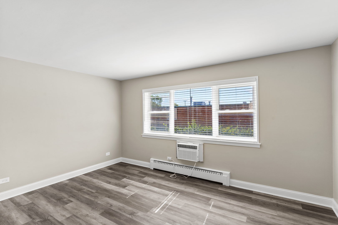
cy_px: 112
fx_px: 160
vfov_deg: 70.4
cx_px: 169
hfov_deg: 93.3
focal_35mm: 17
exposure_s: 1/30
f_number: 9
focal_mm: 17
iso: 400
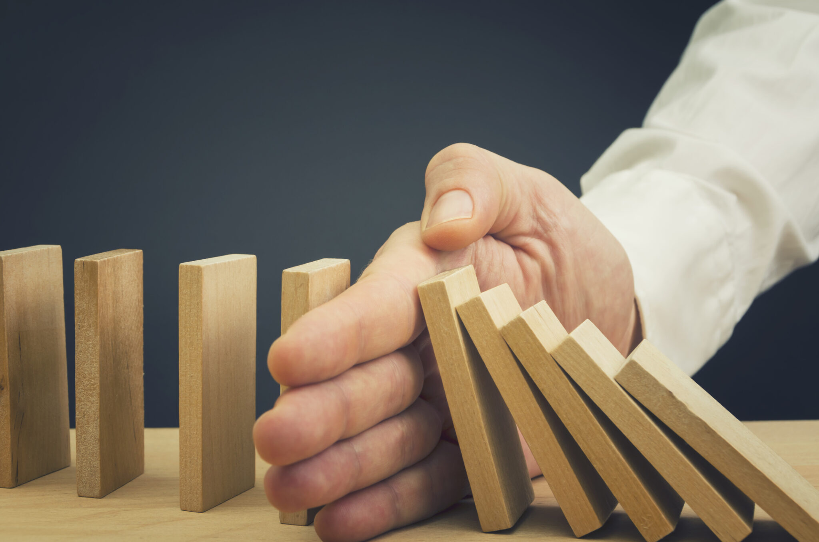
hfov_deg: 28.1
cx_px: 410
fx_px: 1635
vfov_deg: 18.8
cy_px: 271
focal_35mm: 72
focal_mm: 48
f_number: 11
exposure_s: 1/160
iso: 100
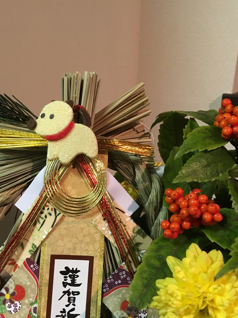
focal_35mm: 37
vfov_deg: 50.0
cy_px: 183
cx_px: 132
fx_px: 339
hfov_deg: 38.6
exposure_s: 1/17
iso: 200
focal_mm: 4.15
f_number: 2.2
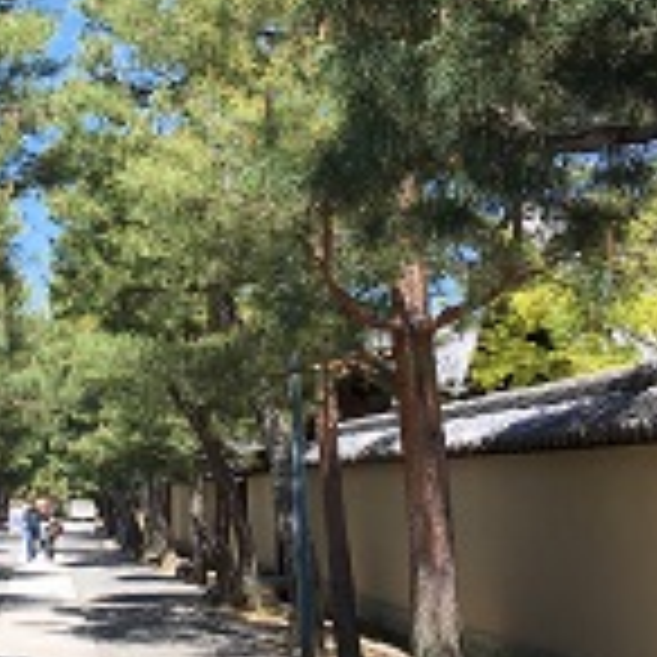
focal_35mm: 84
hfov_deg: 20.2
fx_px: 1804
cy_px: 162
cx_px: 40
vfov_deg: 20.5
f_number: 2.2
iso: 25
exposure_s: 1/663
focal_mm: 4.15
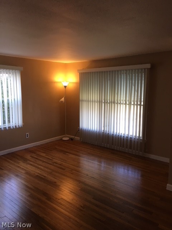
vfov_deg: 61.7
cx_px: 86
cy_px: 115
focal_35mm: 29
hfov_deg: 48.2
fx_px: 192
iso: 32
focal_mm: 4.15
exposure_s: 1/30
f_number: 2.2
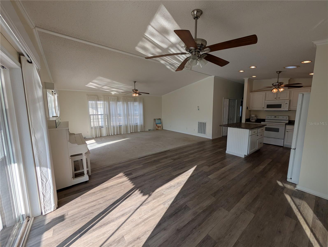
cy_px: 124
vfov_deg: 94.6
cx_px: 164
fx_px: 114
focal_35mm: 12
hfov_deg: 110.5
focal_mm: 2.02
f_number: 1.7
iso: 47
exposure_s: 1/637
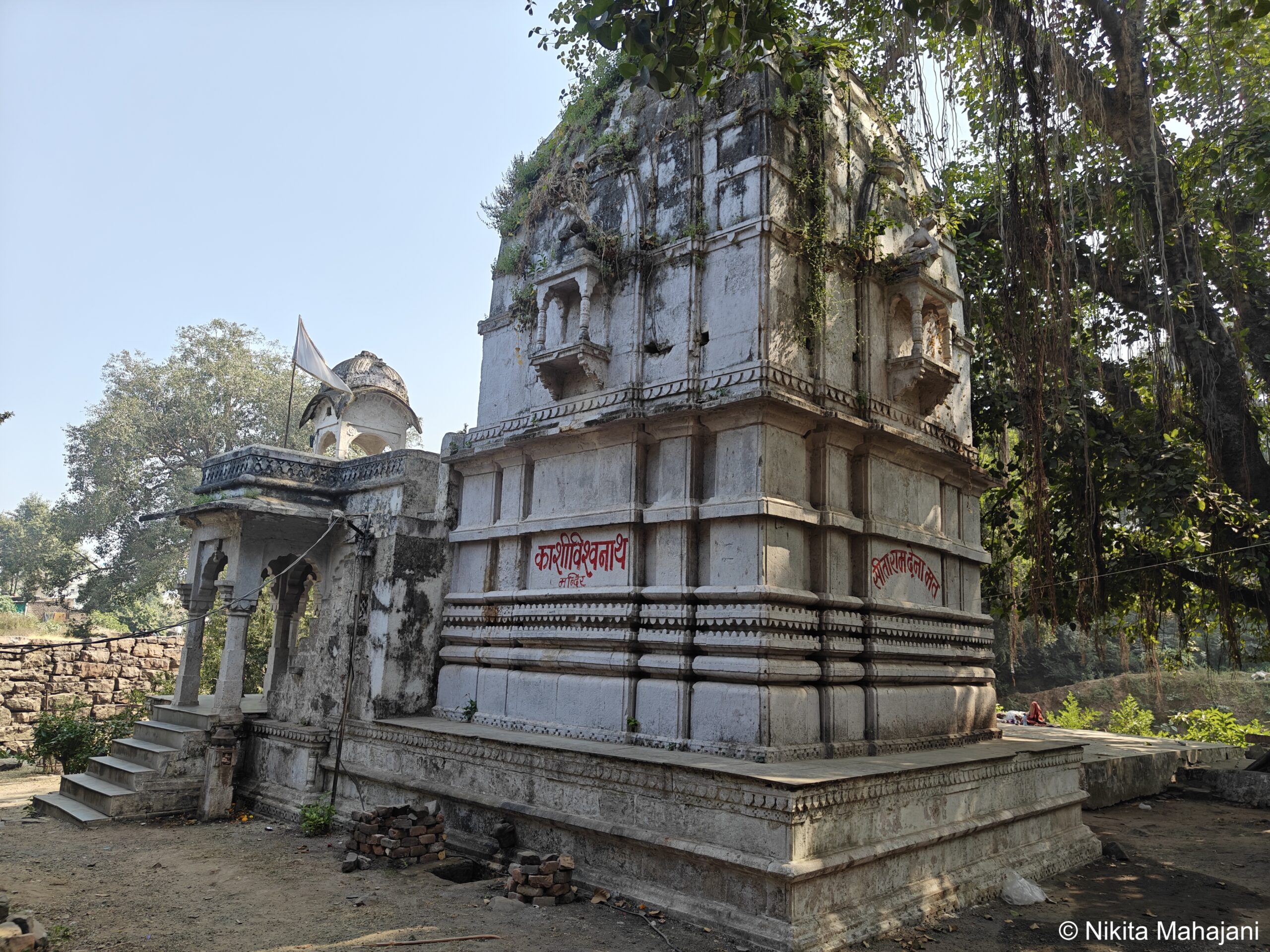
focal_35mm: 24
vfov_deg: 56.8
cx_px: 635
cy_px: 476
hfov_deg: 71.6
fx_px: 881
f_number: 1.8
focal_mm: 5.59
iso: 64
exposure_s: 1/2016
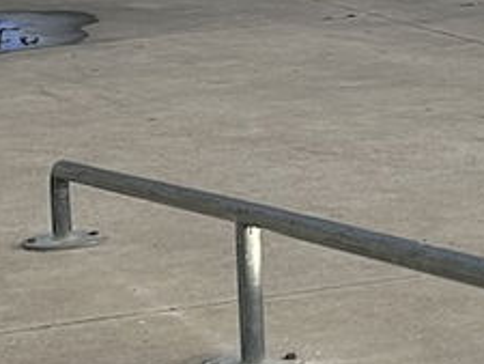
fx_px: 2588
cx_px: 650
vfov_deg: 7.9
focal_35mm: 185
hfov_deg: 10.4
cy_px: -125
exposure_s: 1/2083
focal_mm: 5.7
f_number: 1.5
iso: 50
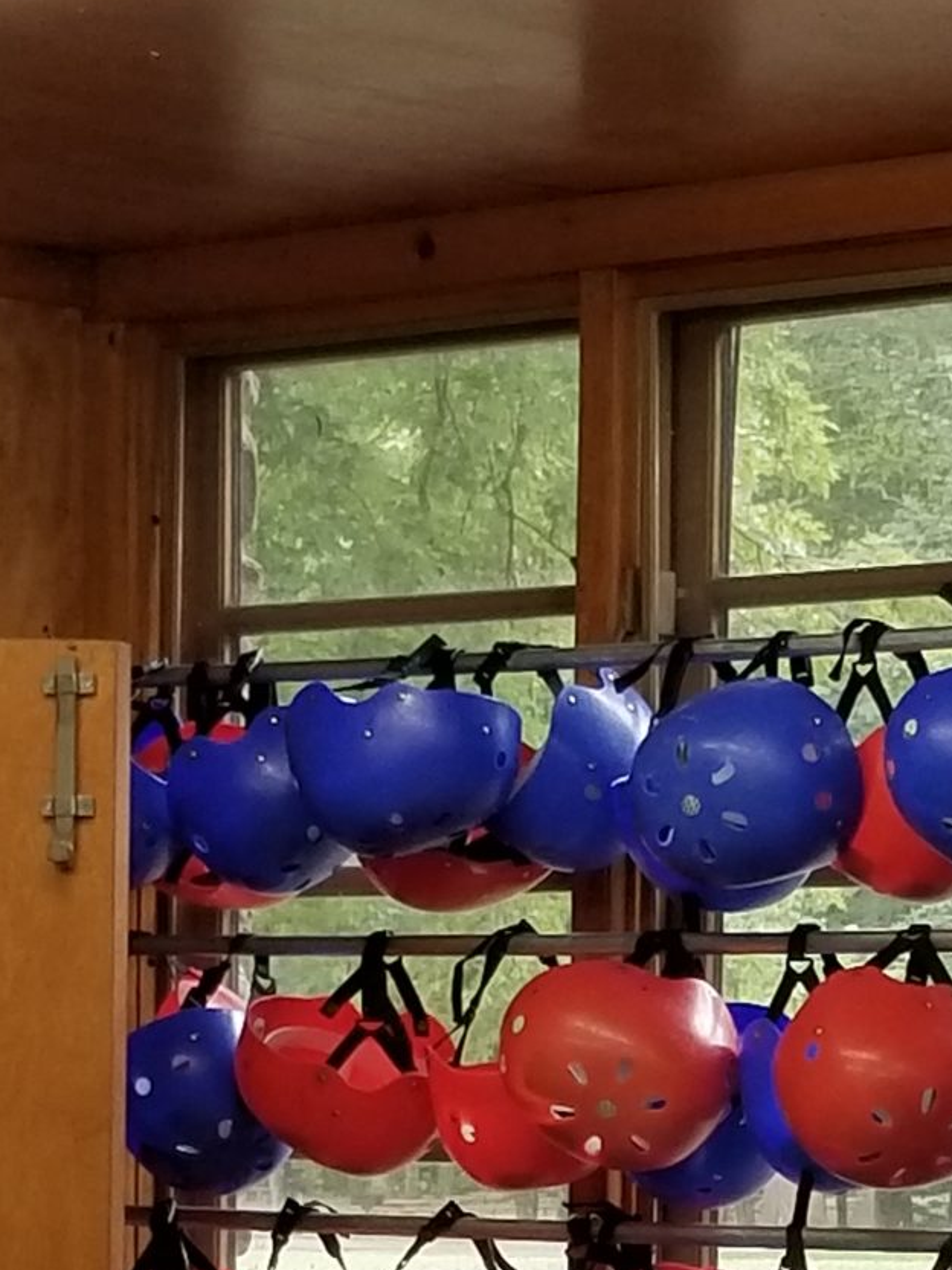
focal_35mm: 64
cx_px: 1060
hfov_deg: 21.7
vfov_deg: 27.8
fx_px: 2347
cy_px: 1378
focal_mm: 4.25
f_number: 1.7
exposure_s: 1/120
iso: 64
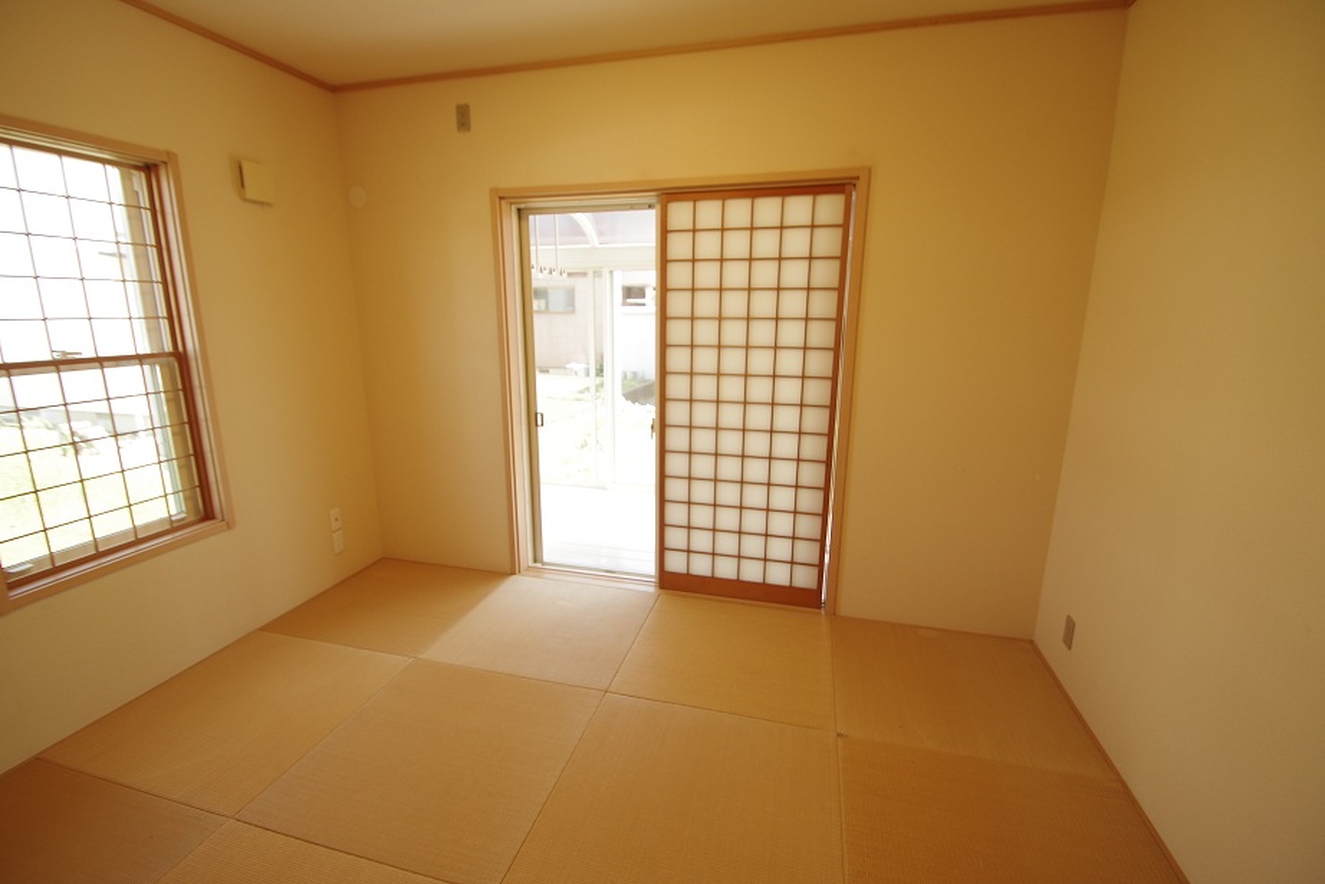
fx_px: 552
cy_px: 442
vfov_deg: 77.3
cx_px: 662
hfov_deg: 100.4
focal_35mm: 15
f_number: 5
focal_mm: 10
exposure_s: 1/60
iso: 200
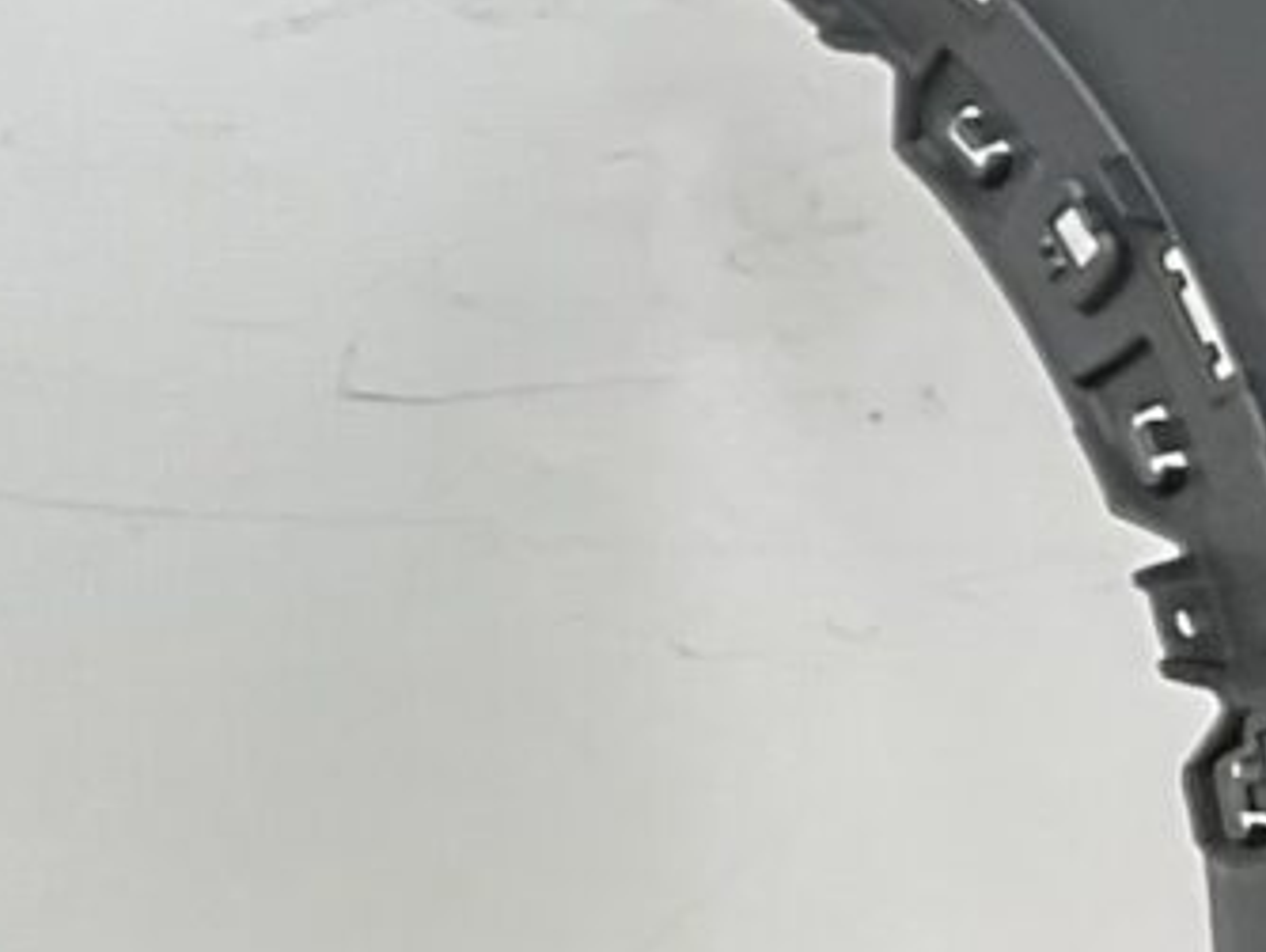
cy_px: 1263
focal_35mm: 222
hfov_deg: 8.2
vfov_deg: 6.6
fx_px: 8125
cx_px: -1812
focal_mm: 3
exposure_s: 1/120
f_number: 1.8
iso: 25
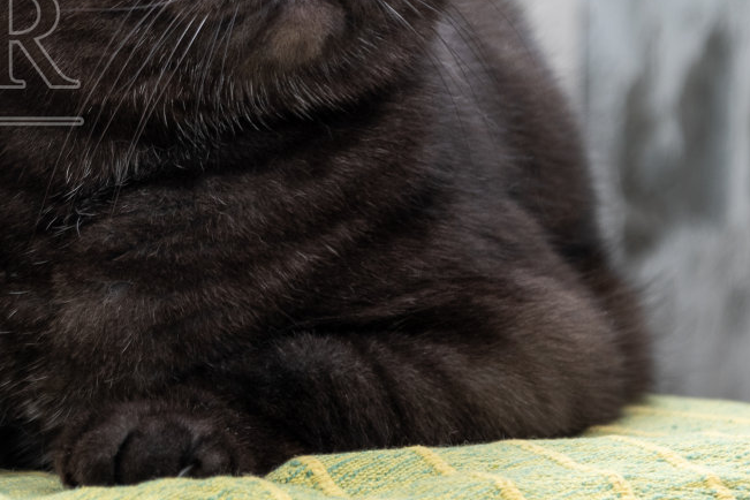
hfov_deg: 9.7
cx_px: -111
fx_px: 4354
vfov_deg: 6.6
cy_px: 65
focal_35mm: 209
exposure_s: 1/25
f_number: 5
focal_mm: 85
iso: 125
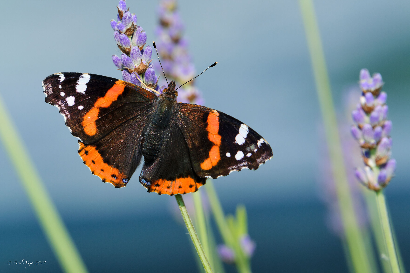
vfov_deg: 1.6
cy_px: 136
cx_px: 205
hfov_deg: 2.5
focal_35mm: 840
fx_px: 9566
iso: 500
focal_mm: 560
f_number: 14
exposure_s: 1/320
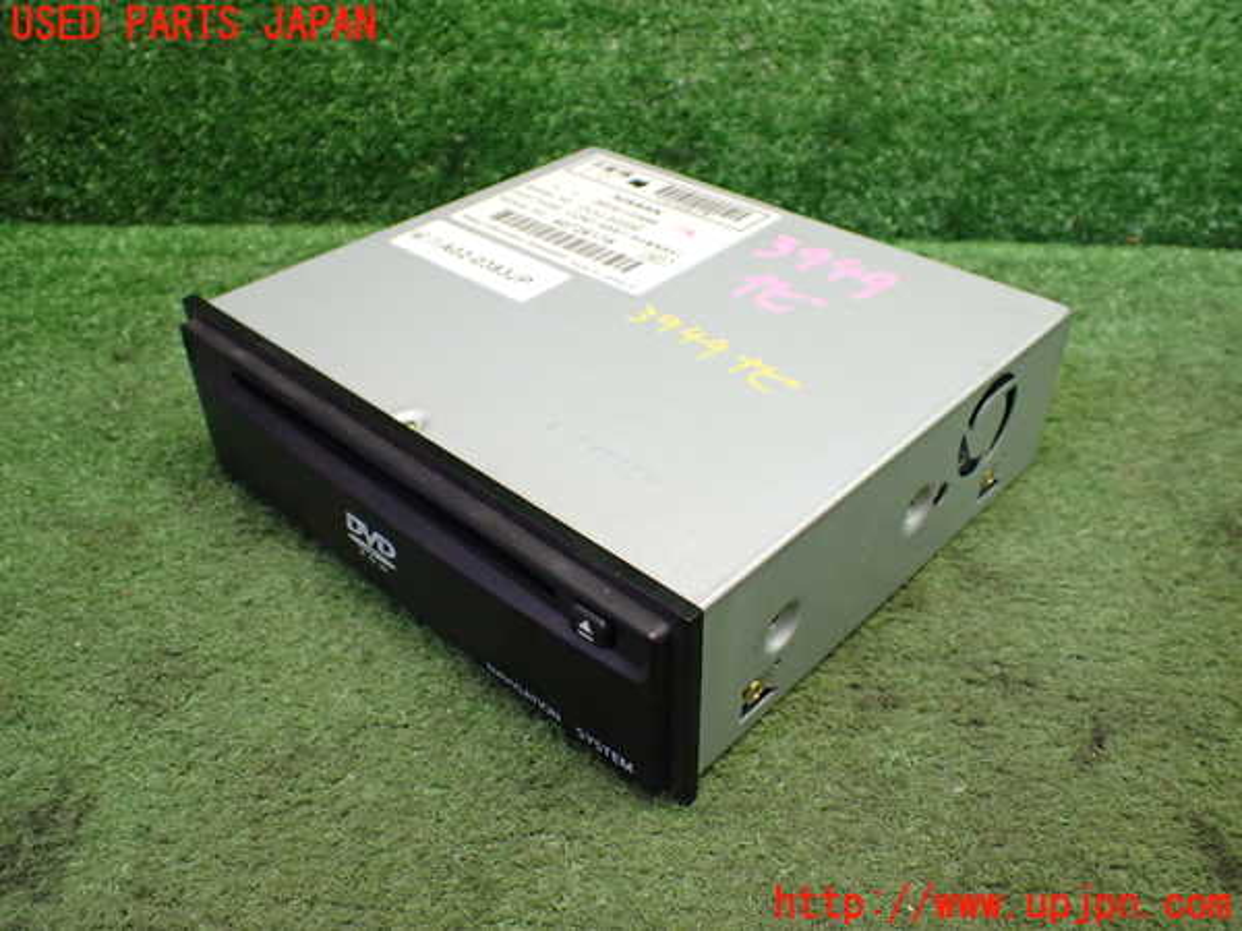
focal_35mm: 30
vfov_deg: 46.8
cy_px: 466
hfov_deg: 60.0
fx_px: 1076
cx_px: 621
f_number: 2.3
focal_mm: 5.4
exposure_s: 1/125
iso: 640
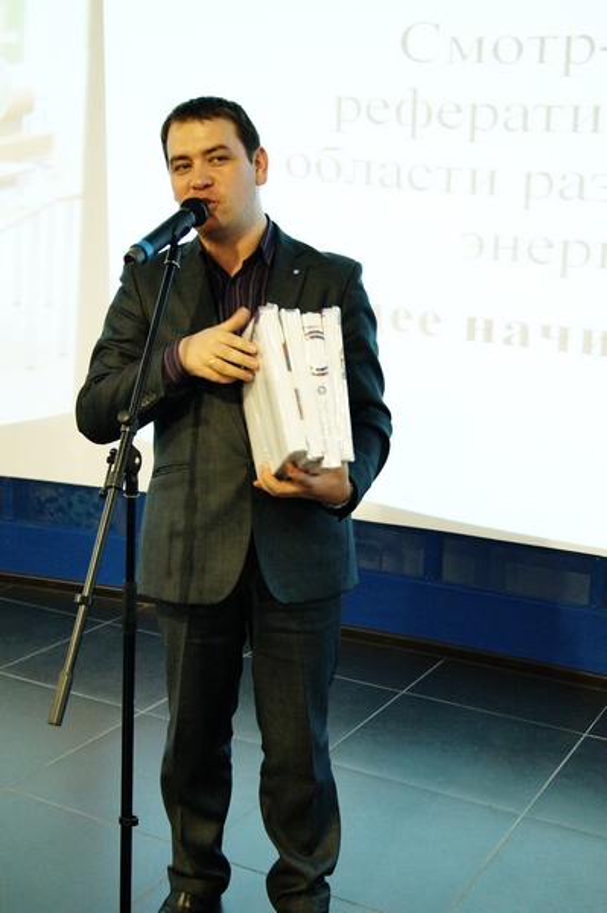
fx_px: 1140
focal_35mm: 45
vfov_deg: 43.6
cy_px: 456
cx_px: 304
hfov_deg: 29.8
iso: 3200
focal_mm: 30
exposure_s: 1/25
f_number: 4.5
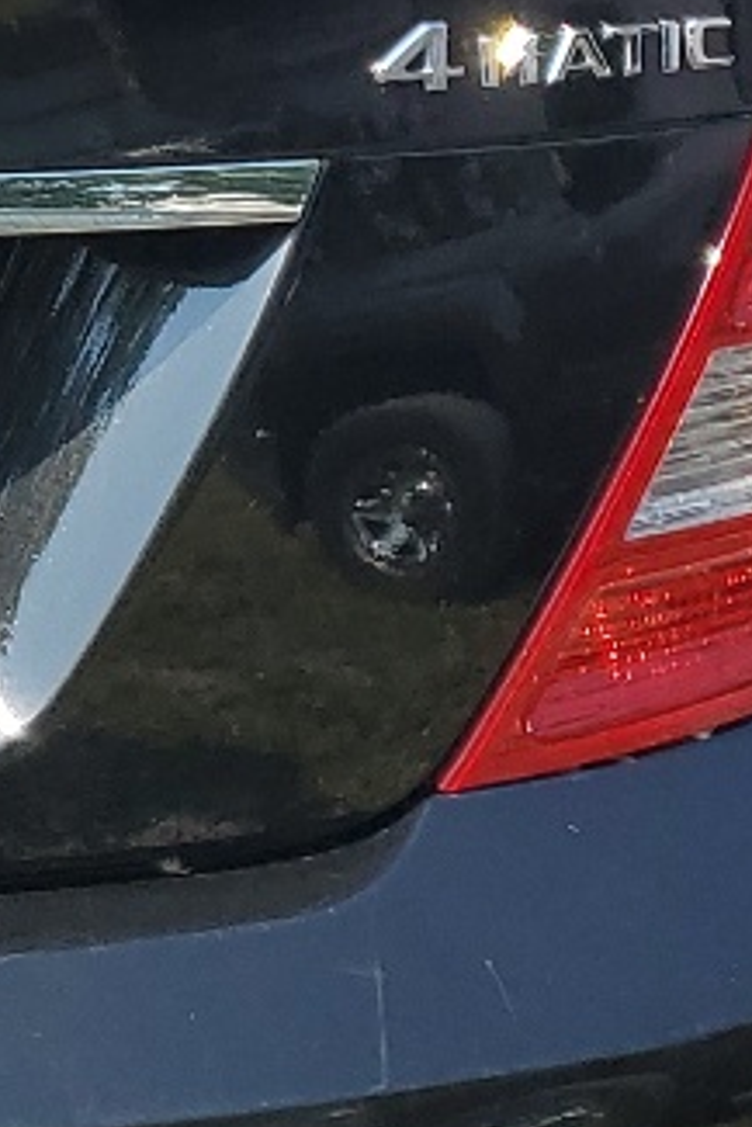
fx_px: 4163
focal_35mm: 133
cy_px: 153
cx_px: -814
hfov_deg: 9.6
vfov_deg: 15.3
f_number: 1.5
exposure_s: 1/1667
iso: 50
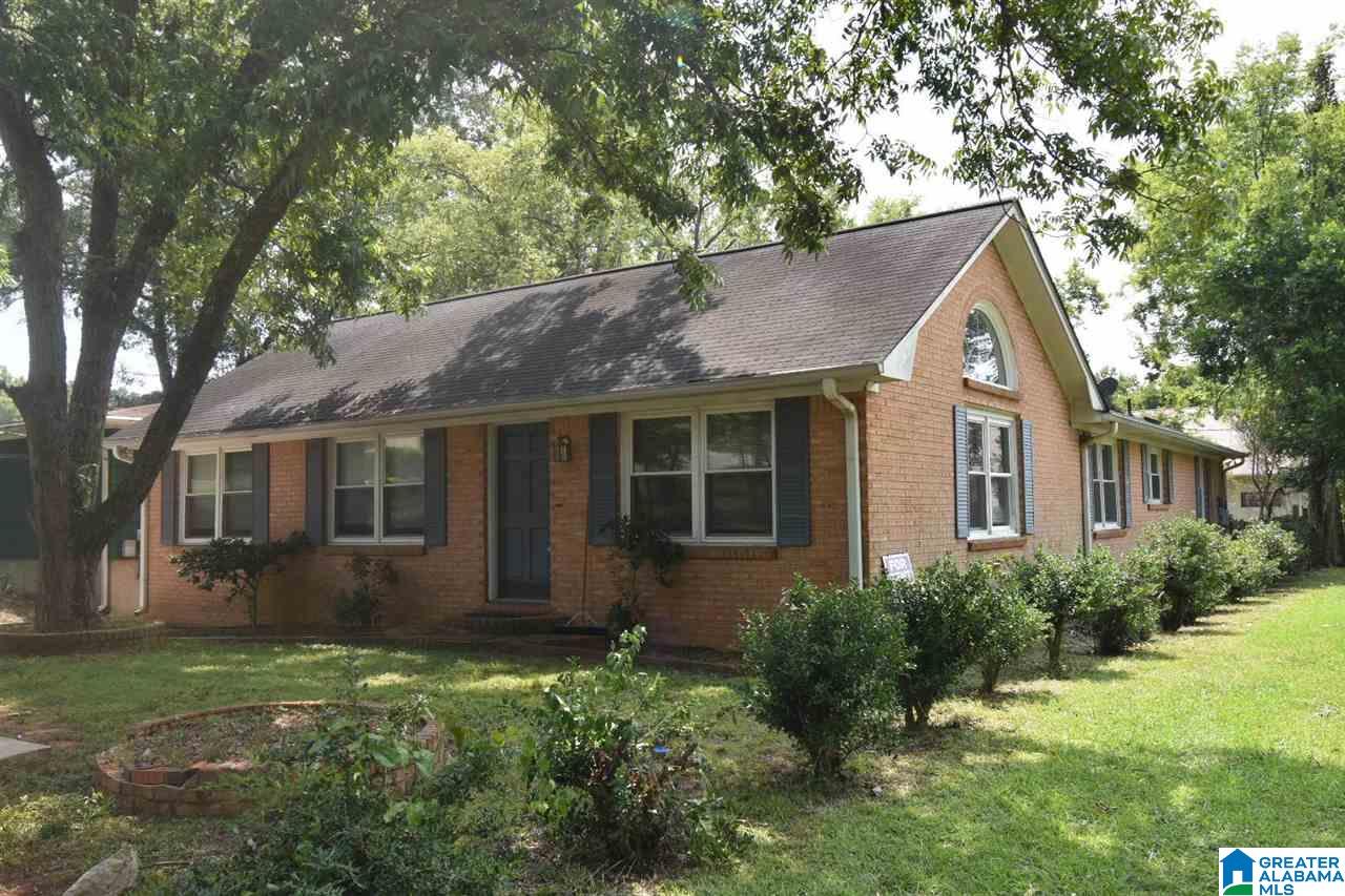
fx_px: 1121
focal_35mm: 30
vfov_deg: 43.6
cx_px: 672
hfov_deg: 61.9
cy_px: 448
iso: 200
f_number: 7.1
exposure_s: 1/250
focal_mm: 20
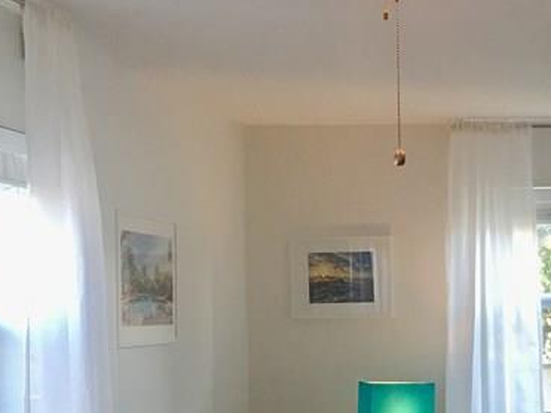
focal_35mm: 80
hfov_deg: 23.4
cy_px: 330
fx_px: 1273
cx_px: 548
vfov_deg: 18.3
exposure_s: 1/30
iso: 25
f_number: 2.2
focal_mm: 4.15
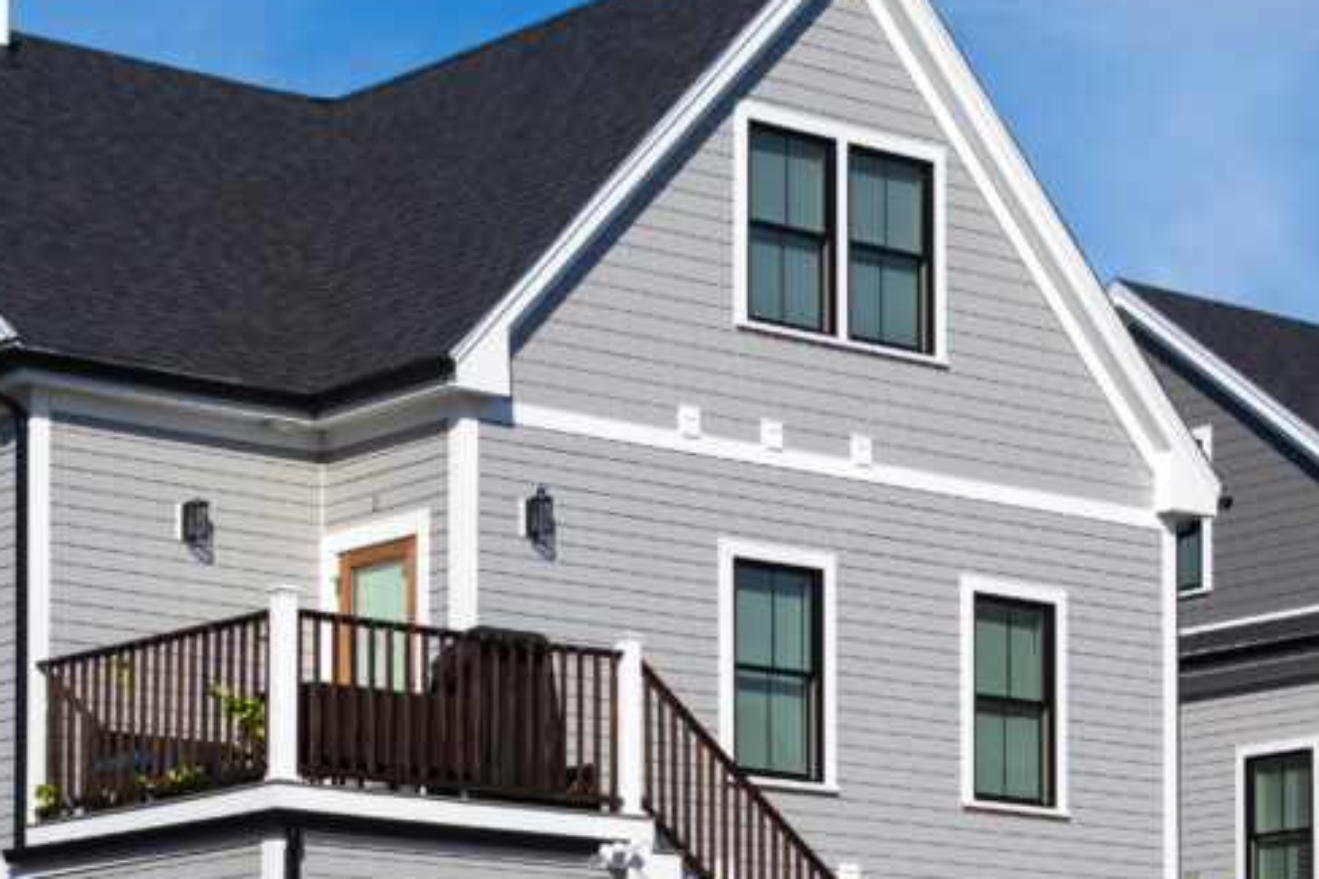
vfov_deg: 12.4
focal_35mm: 110
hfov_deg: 18.6
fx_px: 4032
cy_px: 713
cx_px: 566
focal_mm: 35
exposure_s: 1/1500
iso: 100
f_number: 5.6
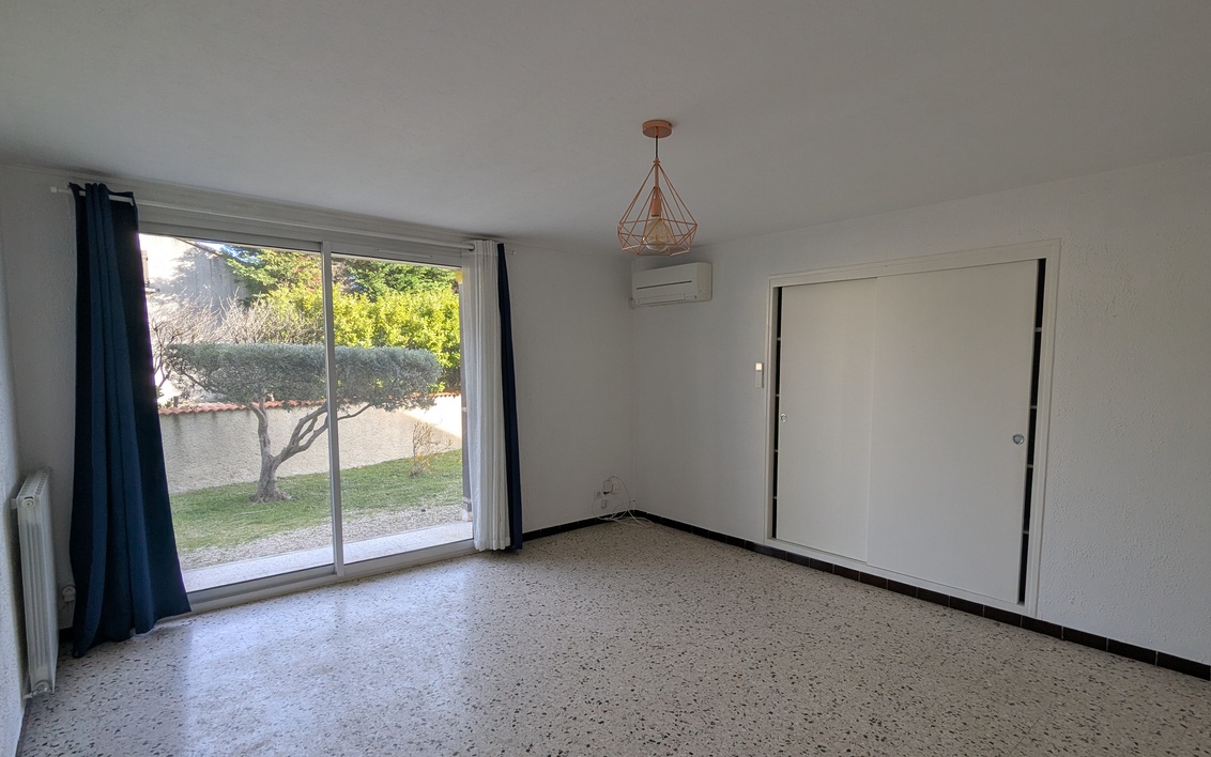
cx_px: 641
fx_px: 594
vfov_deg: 64.9
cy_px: 417
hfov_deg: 91.0
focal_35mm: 18
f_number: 2.2
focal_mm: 2.35
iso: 48
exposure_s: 1/188
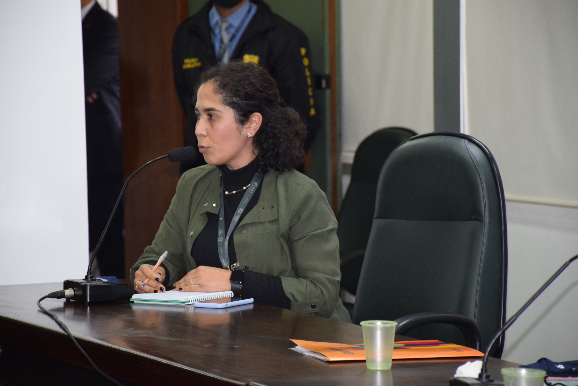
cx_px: 289
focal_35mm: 174
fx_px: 2794
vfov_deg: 7.9
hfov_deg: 11.8
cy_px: 193
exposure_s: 1/80
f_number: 5.6
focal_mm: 116
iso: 800
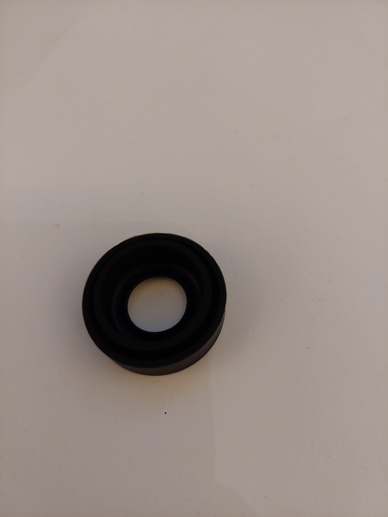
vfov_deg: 69.4
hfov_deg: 54.9
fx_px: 374
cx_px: 194
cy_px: 258
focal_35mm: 25
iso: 400
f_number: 1.8
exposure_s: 1/50
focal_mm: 5.23
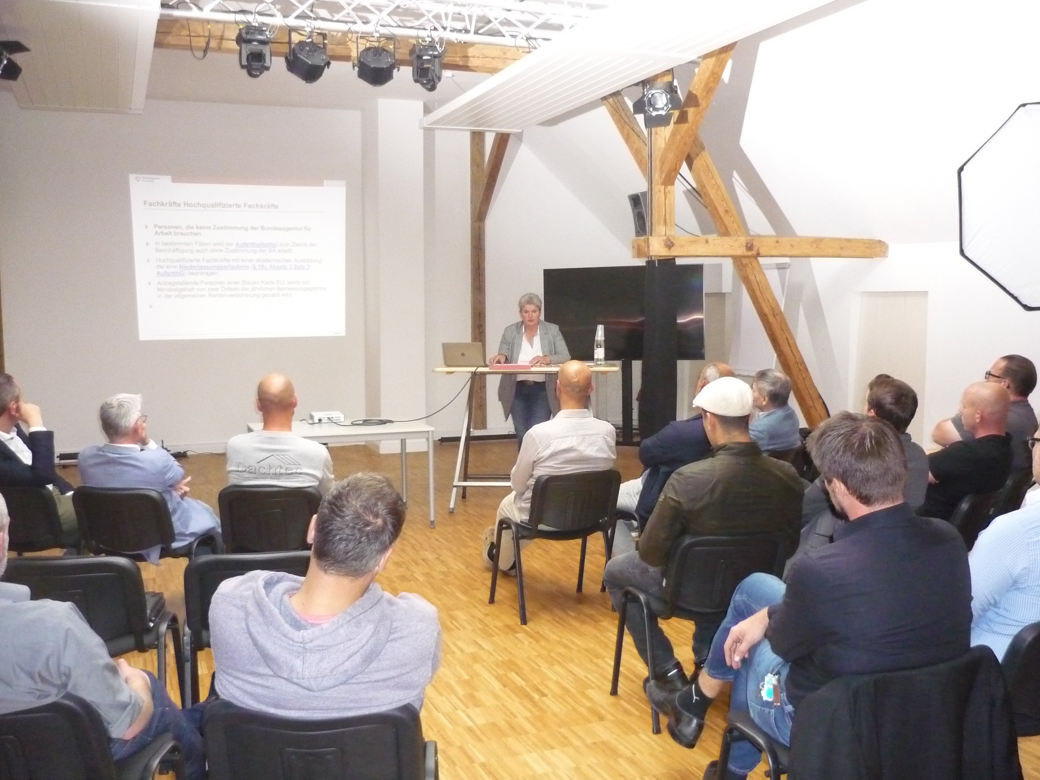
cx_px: 520
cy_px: 390
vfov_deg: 42.9
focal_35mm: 33
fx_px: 991
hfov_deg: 55.4
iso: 800
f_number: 2.8
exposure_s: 1/30
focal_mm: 5.5
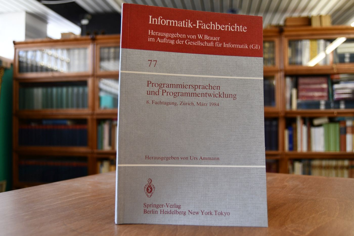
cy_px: 118
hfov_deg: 57.2
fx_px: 324
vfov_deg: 40.0
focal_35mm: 33
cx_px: 177
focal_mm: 22
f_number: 3.5
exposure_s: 1/125
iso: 800
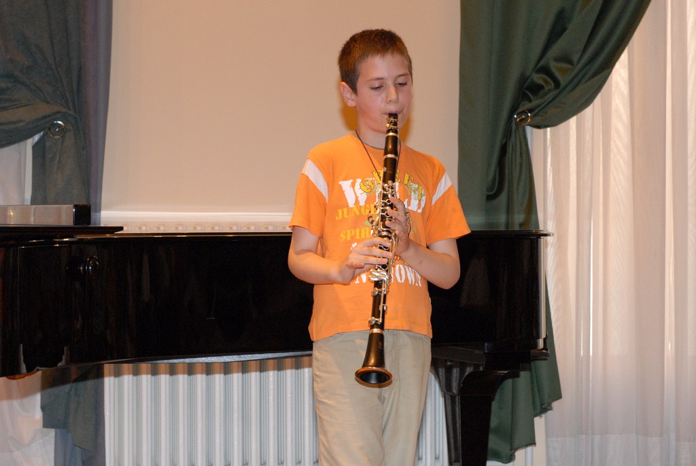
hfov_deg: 19.4
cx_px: 348
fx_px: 2032
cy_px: 233
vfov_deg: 13.1
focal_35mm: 105
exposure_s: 1/60
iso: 1000
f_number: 7.1
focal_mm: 70
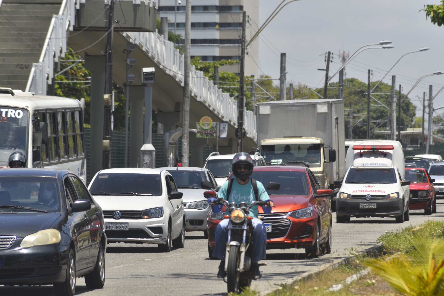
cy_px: 148
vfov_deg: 5.5
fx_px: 3084
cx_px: 222
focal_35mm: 250
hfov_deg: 8.2
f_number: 8
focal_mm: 250
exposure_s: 1/200
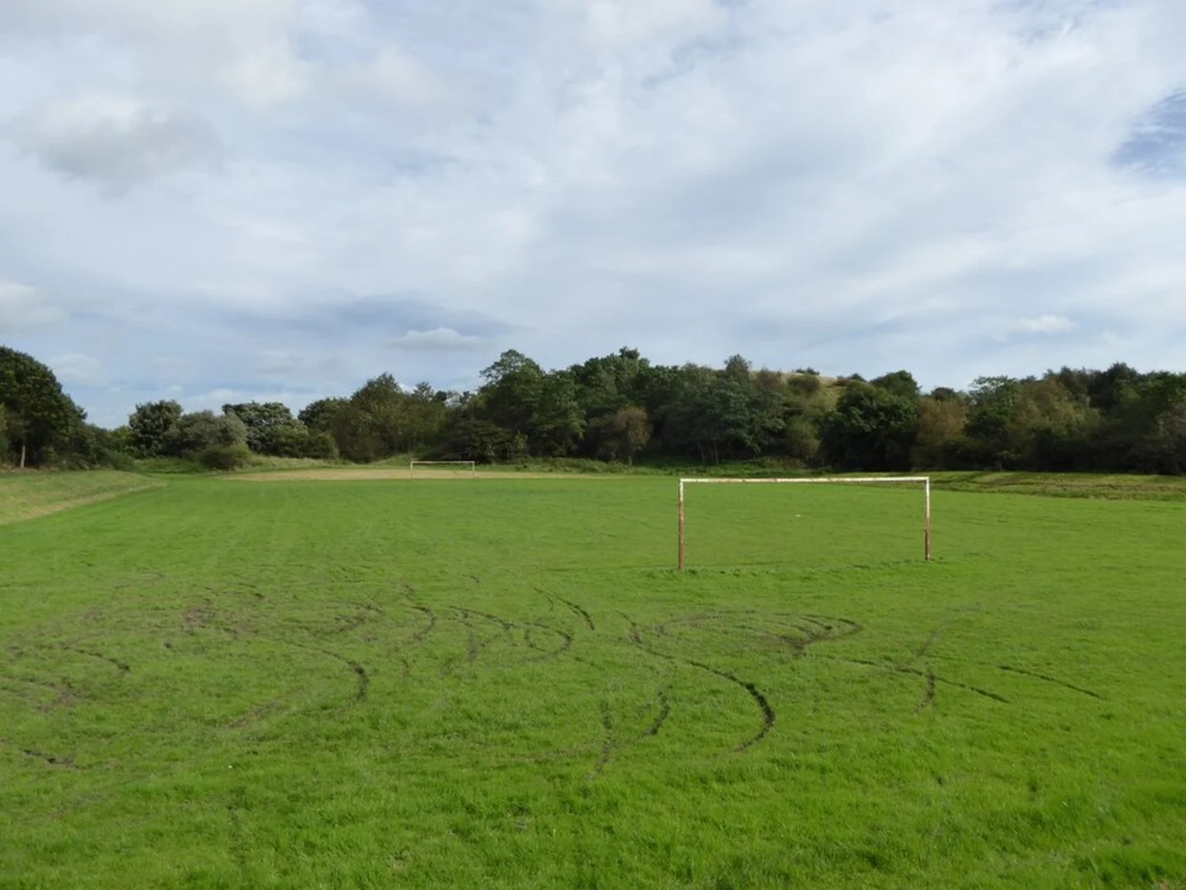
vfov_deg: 54.9
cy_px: 445
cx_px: 593
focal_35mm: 25
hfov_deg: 69.4
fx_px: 857
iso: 160
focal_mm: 4.3
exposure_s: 1/1600
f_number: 3.3
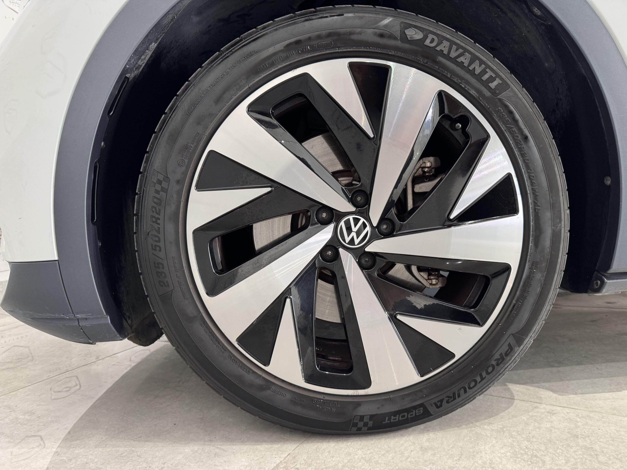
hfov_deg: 71.6
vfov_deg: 56.8
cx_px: 314
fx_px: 435
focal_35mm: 24
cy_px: 235
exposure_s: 1/81
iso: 200
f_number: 1.78
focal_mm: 6.76
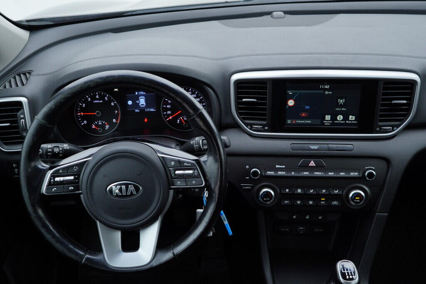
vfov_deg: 36.9
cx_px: 213
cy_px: 142
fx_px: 426
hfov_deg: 53.1
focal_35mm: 36
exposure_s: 1/50
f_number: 3.2
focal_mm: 24
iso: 125
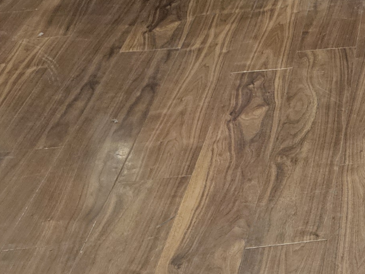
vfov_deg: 14.7
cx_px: 668
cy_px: 200
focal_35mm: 100
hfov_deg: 16.3
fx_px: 1054
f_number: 1.7
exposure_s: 1/170
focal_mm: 6.3
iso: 640
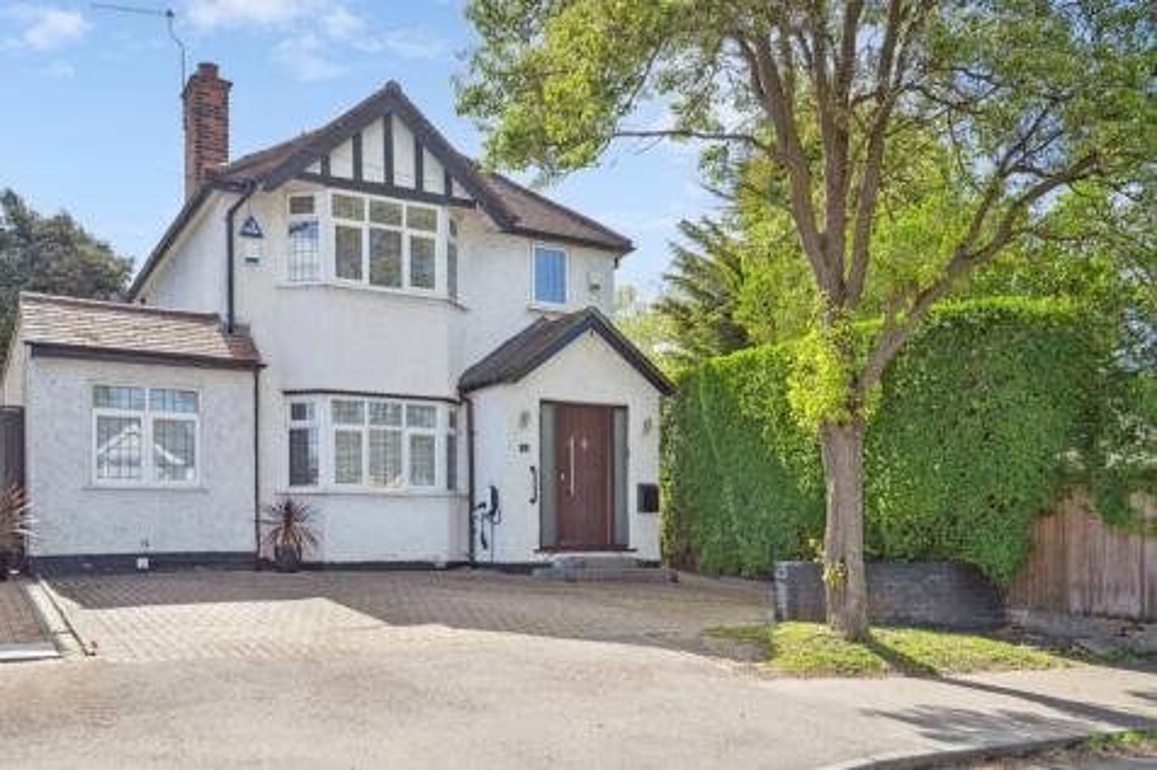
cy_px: 385
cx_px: 578
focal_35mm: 32
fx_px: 1028
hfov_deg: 58.7
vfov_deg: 41.1
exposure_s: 1/1250
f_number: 5.6
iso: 640
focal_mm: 32
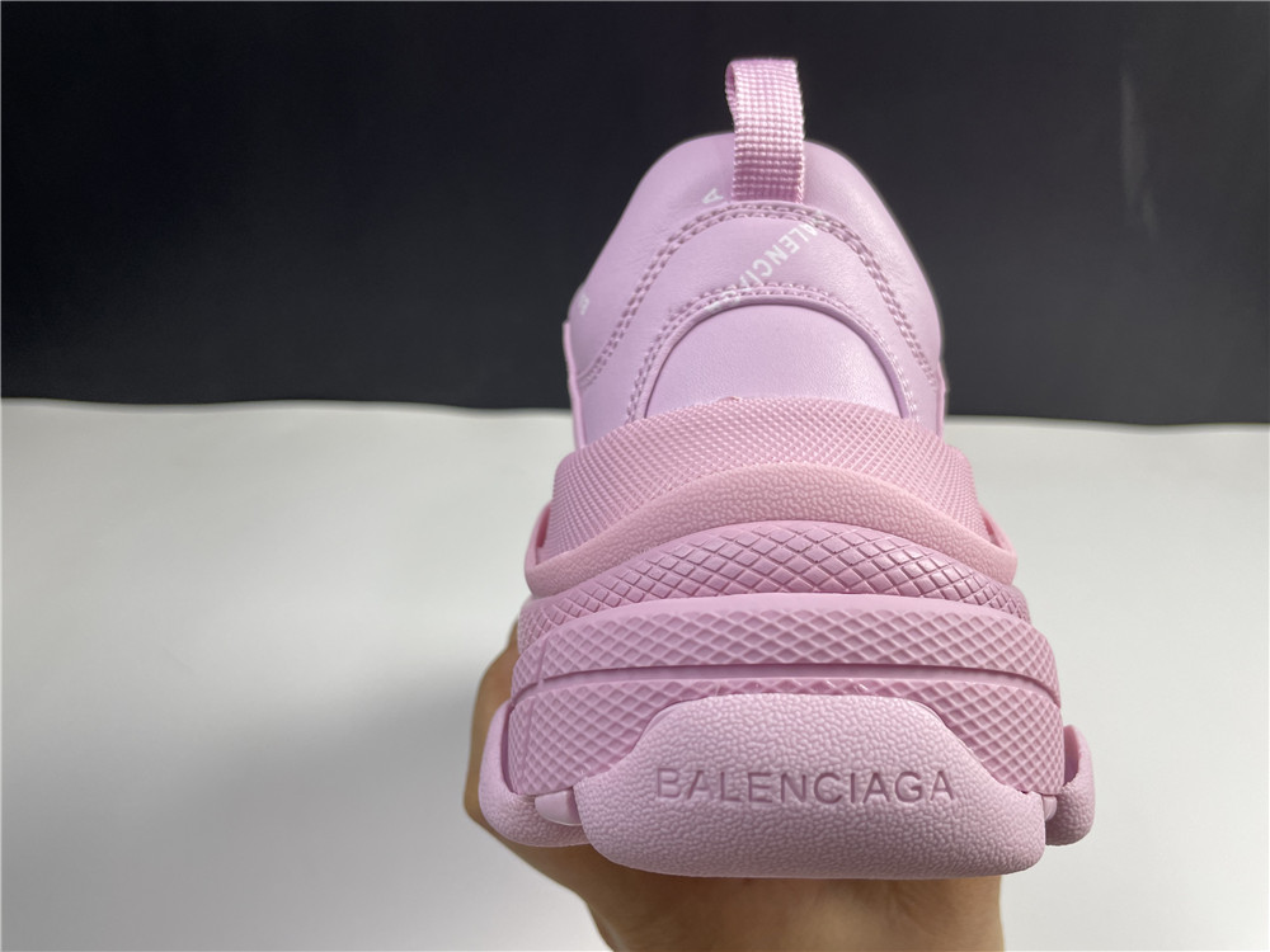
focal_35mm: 26
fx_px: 954
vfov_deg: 53.1
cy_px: 476
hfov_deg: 67.3
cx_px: 635
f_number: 1.6
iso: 50
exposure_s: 1/100
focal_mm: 4.2
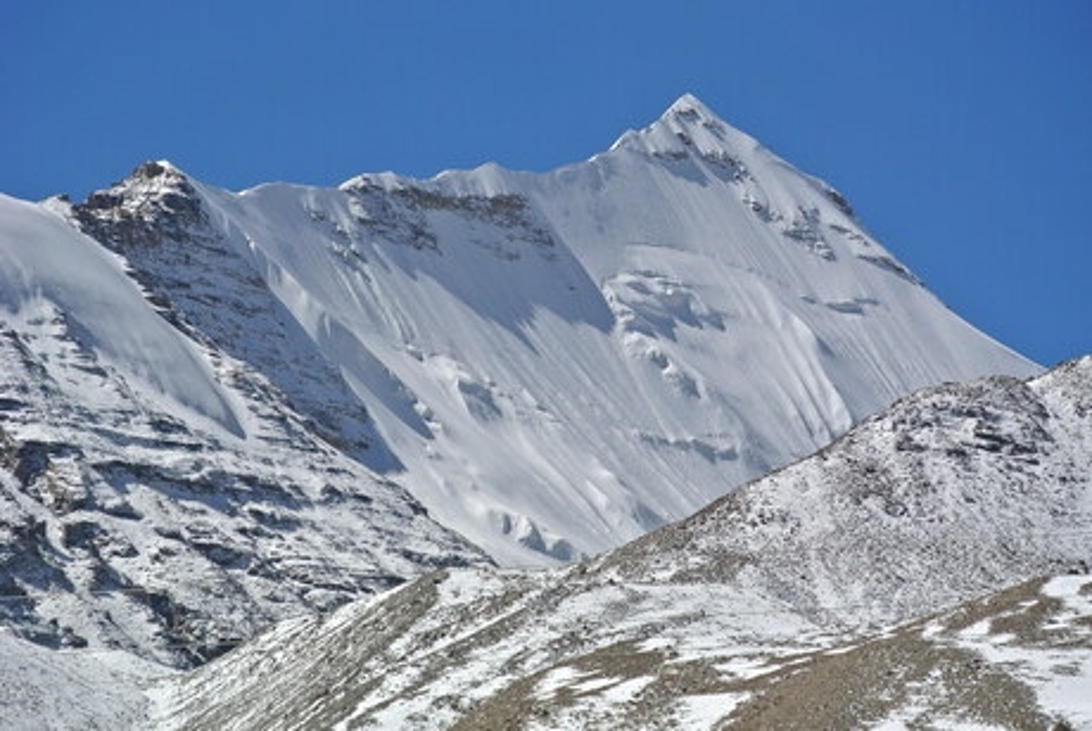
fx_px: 6317
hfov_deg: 9.9
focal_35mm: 208
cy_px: 366
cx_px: 546
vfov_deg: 6.6
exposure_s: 1/1250
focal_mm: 77.1
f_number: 5
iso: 100
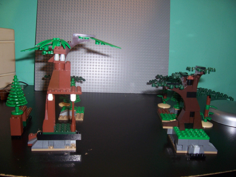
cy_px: 88
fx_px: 232
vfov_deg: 41.8
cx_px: 118
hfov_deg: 54.0
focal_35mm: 34
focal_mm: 5.6
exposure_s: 1/60
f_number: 2.7
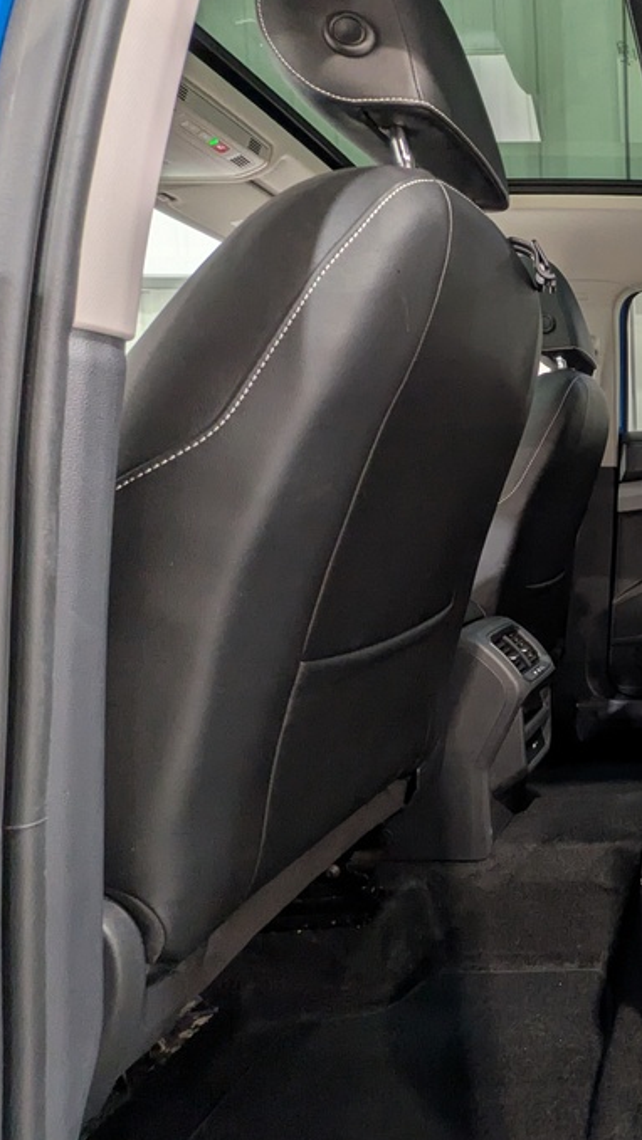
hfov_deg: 36.5
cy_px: 564
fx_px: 696
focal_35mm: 23
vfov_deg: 78.7
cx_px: 792
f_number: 2.2
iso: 147
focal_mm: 1.83
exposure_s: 1/33.3
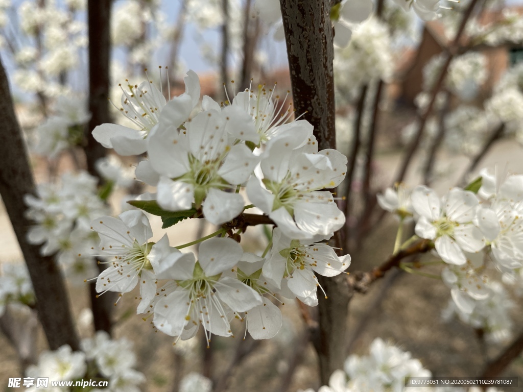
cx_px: 262
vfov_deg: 53.1
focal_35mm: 26
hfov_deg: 67.3
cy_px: 196
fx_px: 393
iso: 32
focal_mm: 4.25
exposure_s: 1/3215
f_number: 1.8
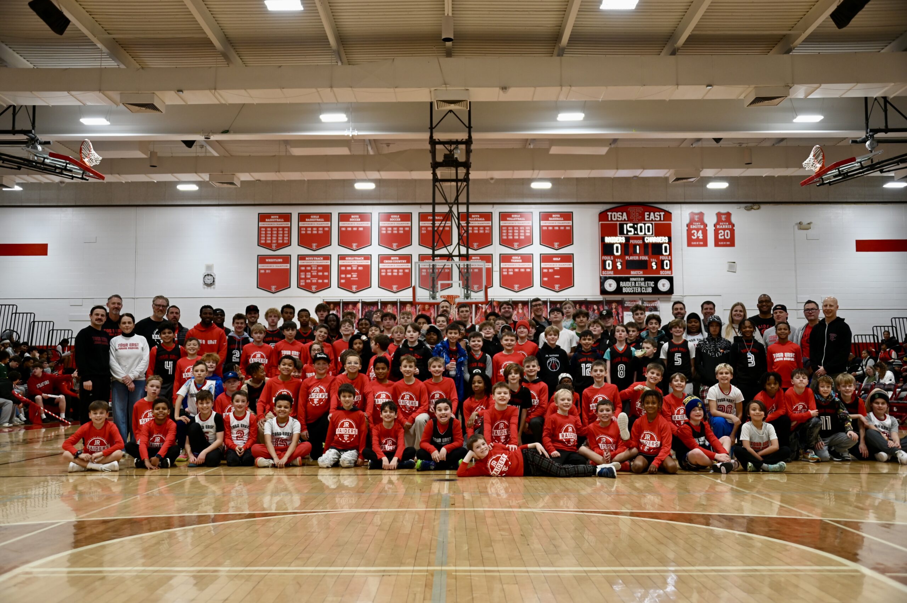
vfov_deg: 37.8
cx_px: 454
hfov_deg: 54.5
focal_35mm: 35
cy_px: 302
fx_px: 881
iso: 560
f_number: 3.8
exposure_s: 1/125
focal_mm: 35
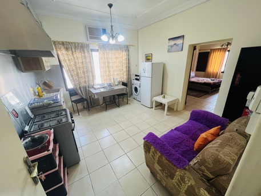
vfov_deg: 89.9
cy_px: 98
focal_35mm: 13
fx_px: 98
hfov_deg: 106.2
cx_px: 130
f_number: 1.8
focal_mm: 1.57
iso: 160
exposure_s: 1/50
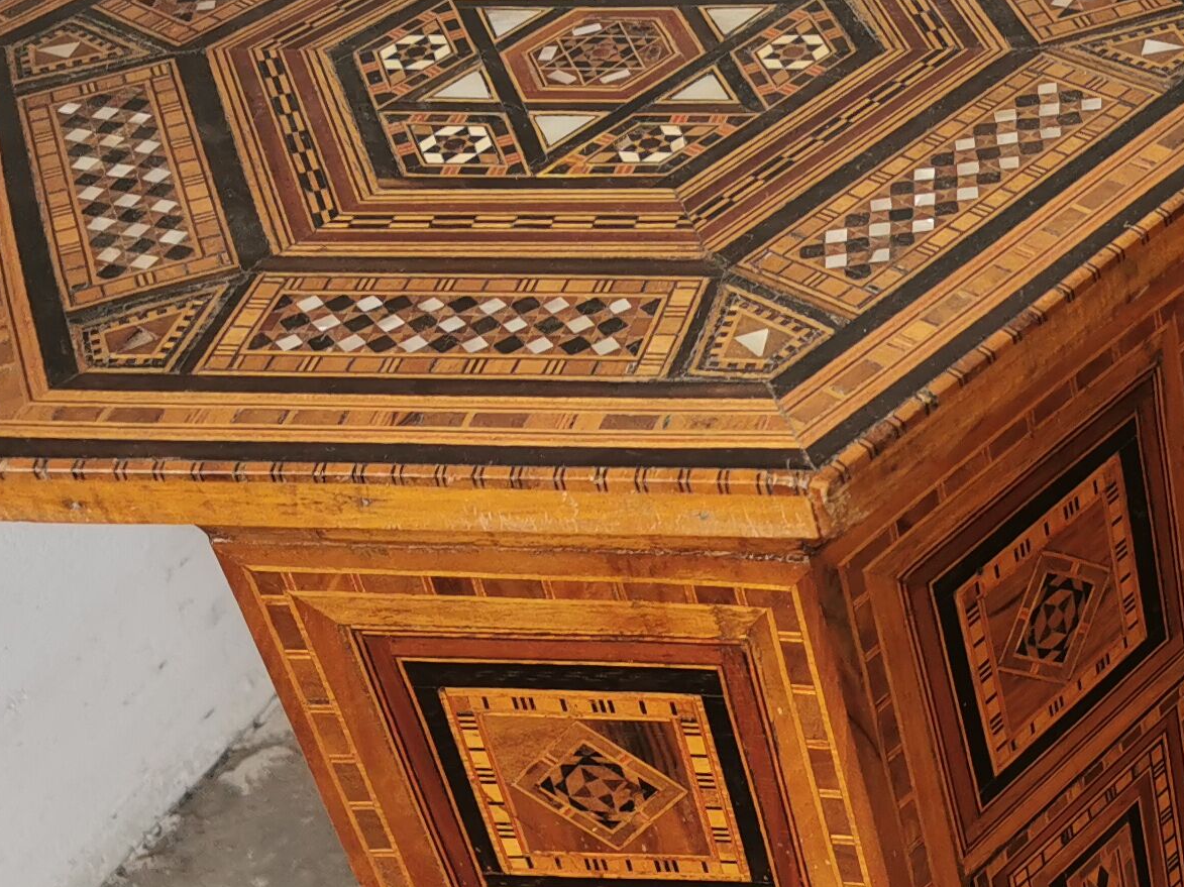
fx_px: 2872
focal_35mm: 84
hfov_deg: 21.9
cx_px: 1344
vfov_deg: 17.4
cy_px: 680
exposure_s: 1/100
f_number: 1.6
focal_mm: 5.56
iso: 80
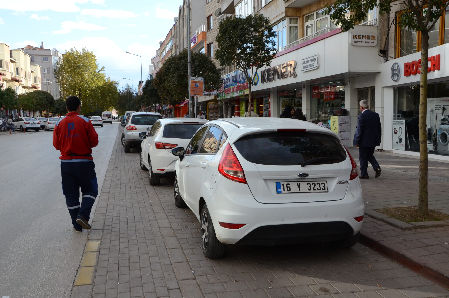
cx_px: 224
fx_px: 411
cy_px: 149
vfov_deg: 39.8
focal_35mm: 33
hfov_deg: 57.3
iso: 800
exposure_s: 1/400
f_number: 10
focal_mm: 22
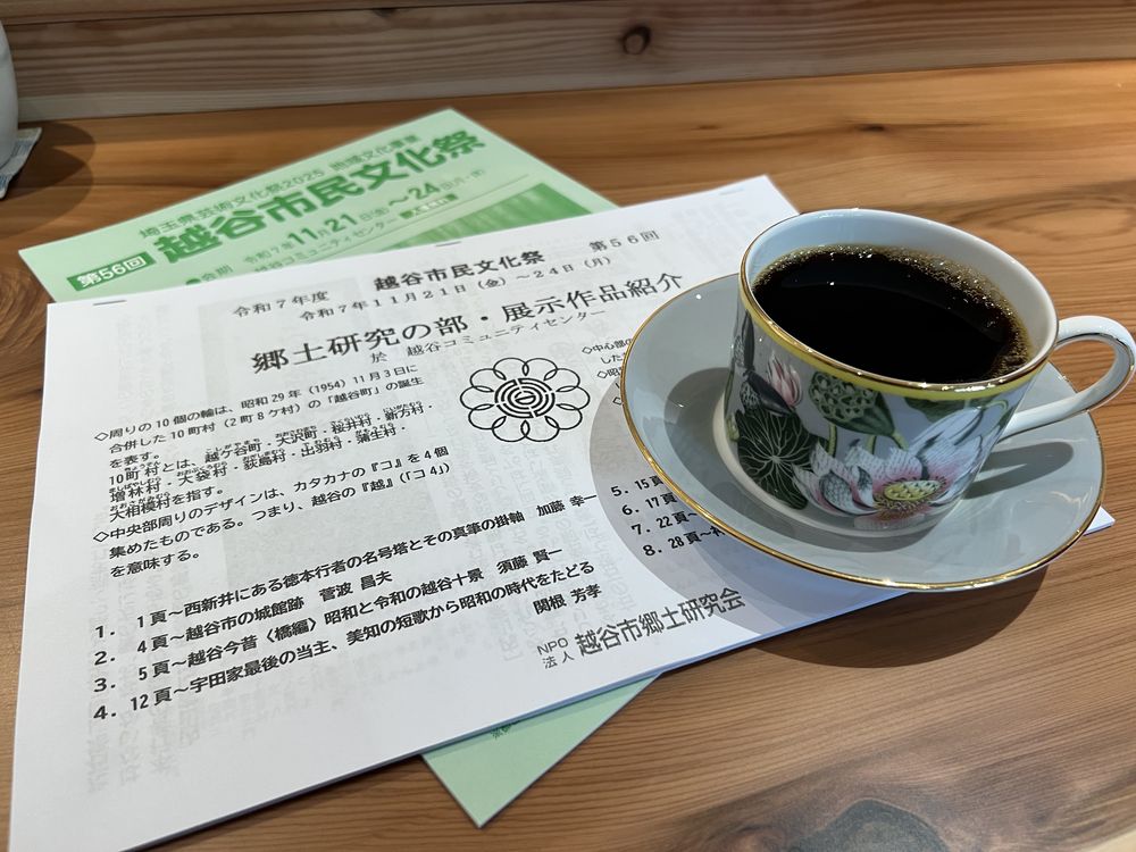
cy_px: 426
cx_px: 568
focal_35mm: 26
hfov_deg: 67.3
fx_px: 853
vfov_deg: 53.1
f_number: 1.5
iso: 80
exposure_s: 1/50
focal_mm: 5.7
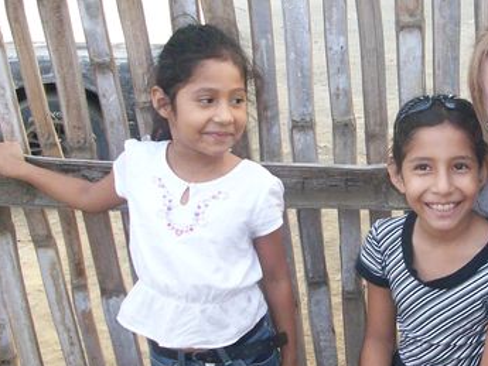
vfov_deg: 23.3
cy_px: 155
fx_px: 888
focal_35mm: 63
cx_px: 450
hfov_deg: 29.3
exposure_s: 1/66.3
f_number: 2.8
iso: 160
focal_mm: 5.7
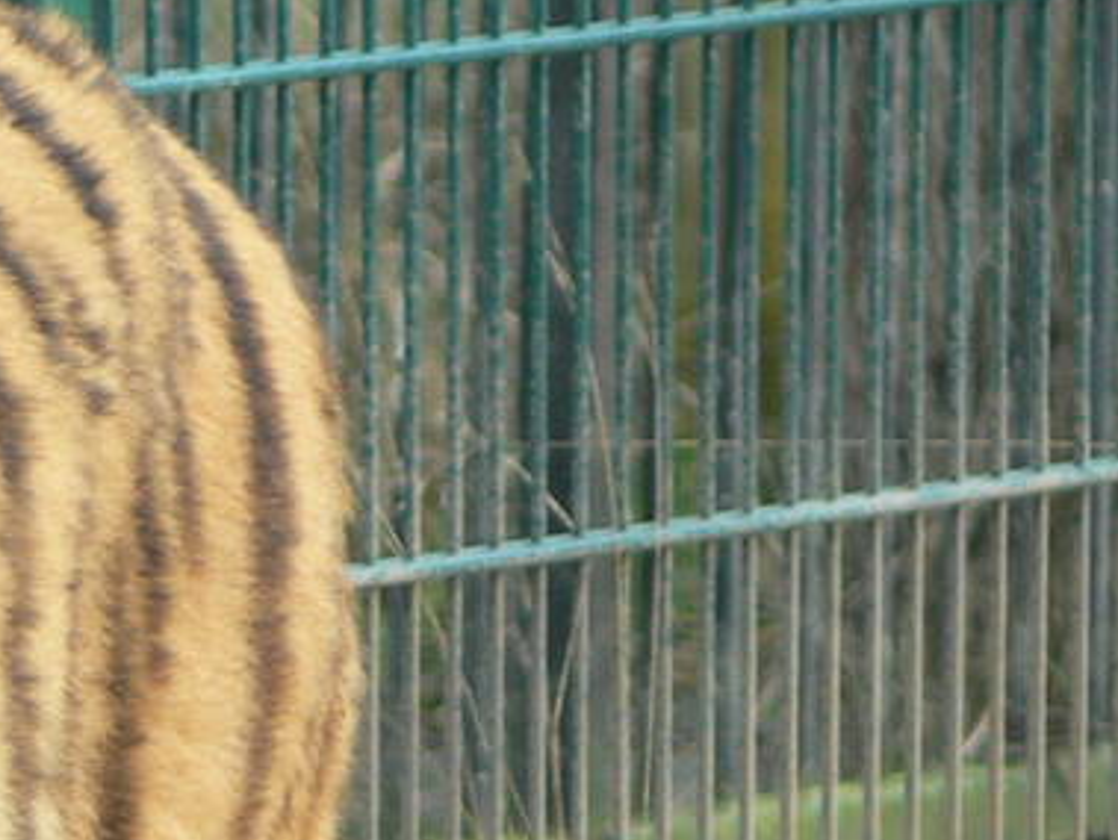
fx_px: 57253
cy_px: 864
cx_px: -437
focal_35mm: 1771
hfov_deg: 1.1
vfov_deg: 0.8
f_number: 4
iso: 80
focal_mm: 88.8
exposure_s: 1/60
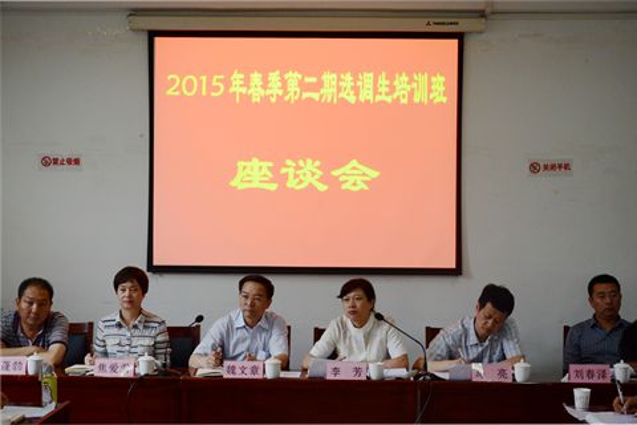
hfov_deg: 35.1
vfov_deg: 23.8
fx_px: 1009
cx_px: 318
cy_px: 212
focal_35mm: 57
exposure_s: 1/160
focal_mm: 38
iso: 1250
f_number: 6.3
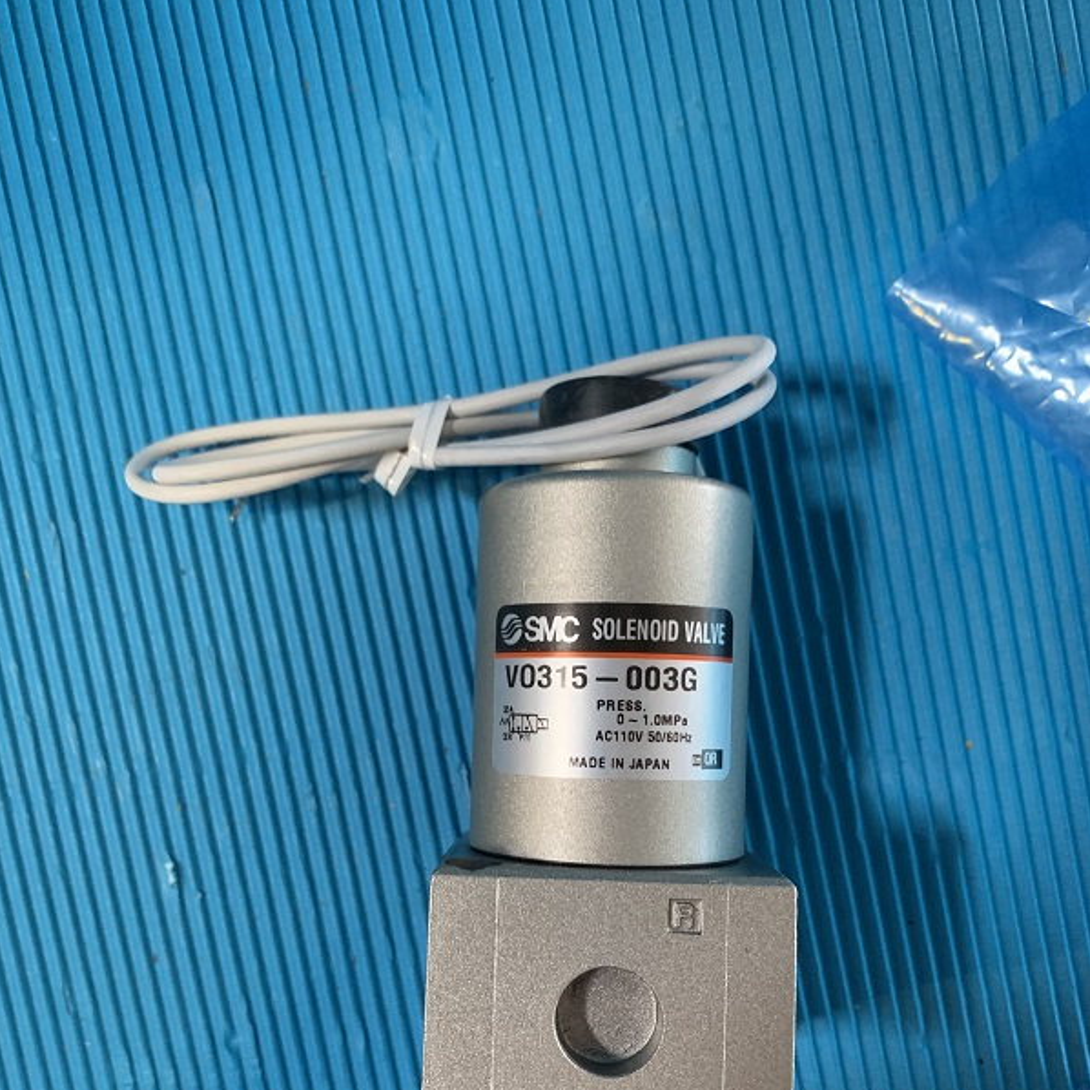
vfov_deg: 51.5
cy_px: 730
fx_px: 1104
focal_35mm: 31
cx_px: 540
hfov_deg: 52.5
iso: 400
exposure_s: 1/60
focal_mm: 4.25
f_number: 1.8
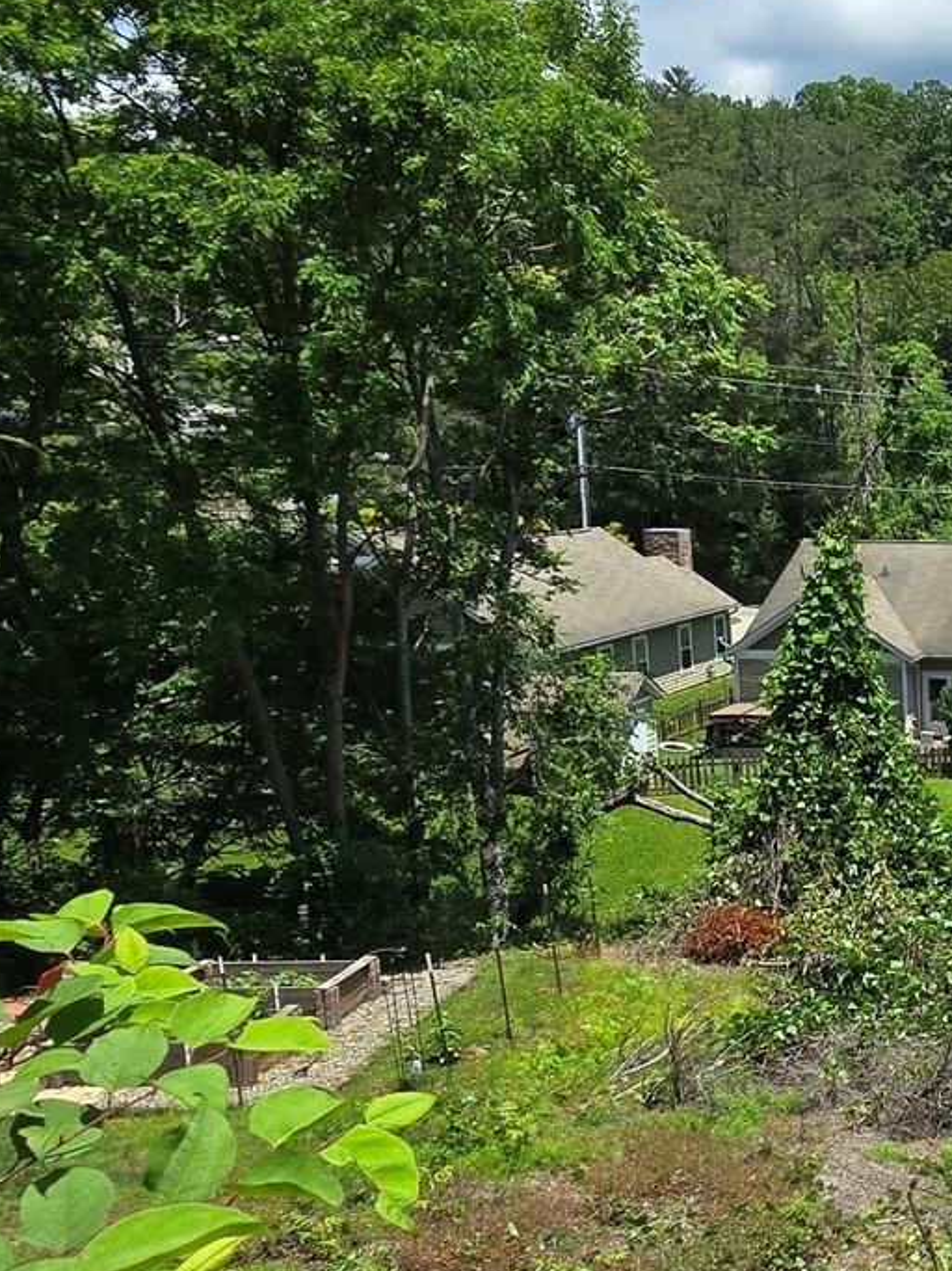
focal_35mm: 39
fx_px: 1431
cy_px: 839
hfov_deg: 29.4
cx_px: 1250
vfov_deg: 47.2
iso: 50
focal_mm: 2.2
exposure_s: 1/2066
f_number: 2.2
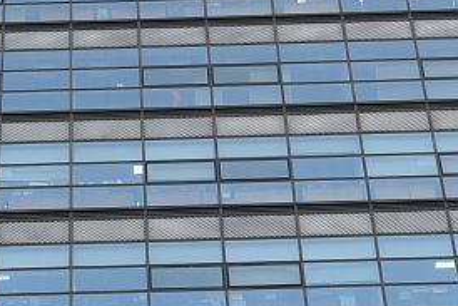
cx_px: 99
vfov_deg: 9.2
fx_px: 1897
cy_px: 93
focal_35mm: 149
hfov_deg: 13.7
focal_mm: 34
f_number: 8
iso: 250
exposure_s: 1/50
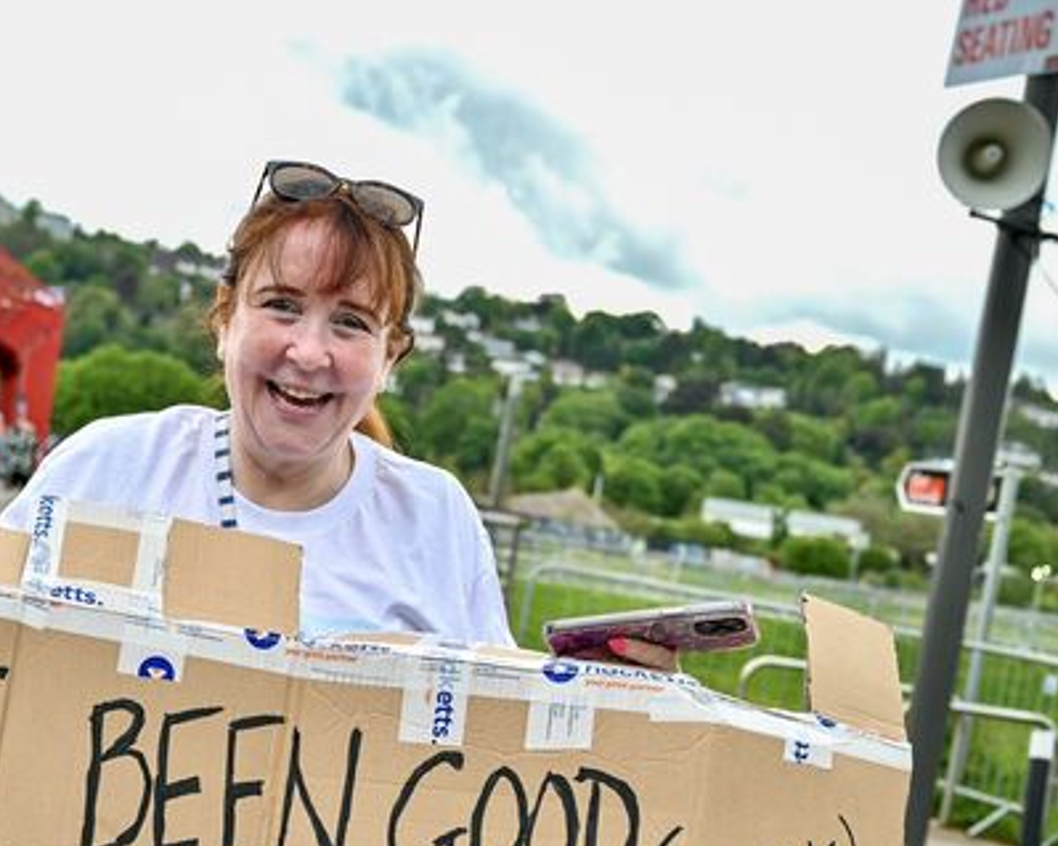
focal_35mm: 64
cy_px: 654
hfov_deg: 29.4
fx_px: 2004
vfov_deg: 23.5
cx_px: 350
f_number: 4.5
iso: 40
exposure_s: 1/80
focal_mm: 34
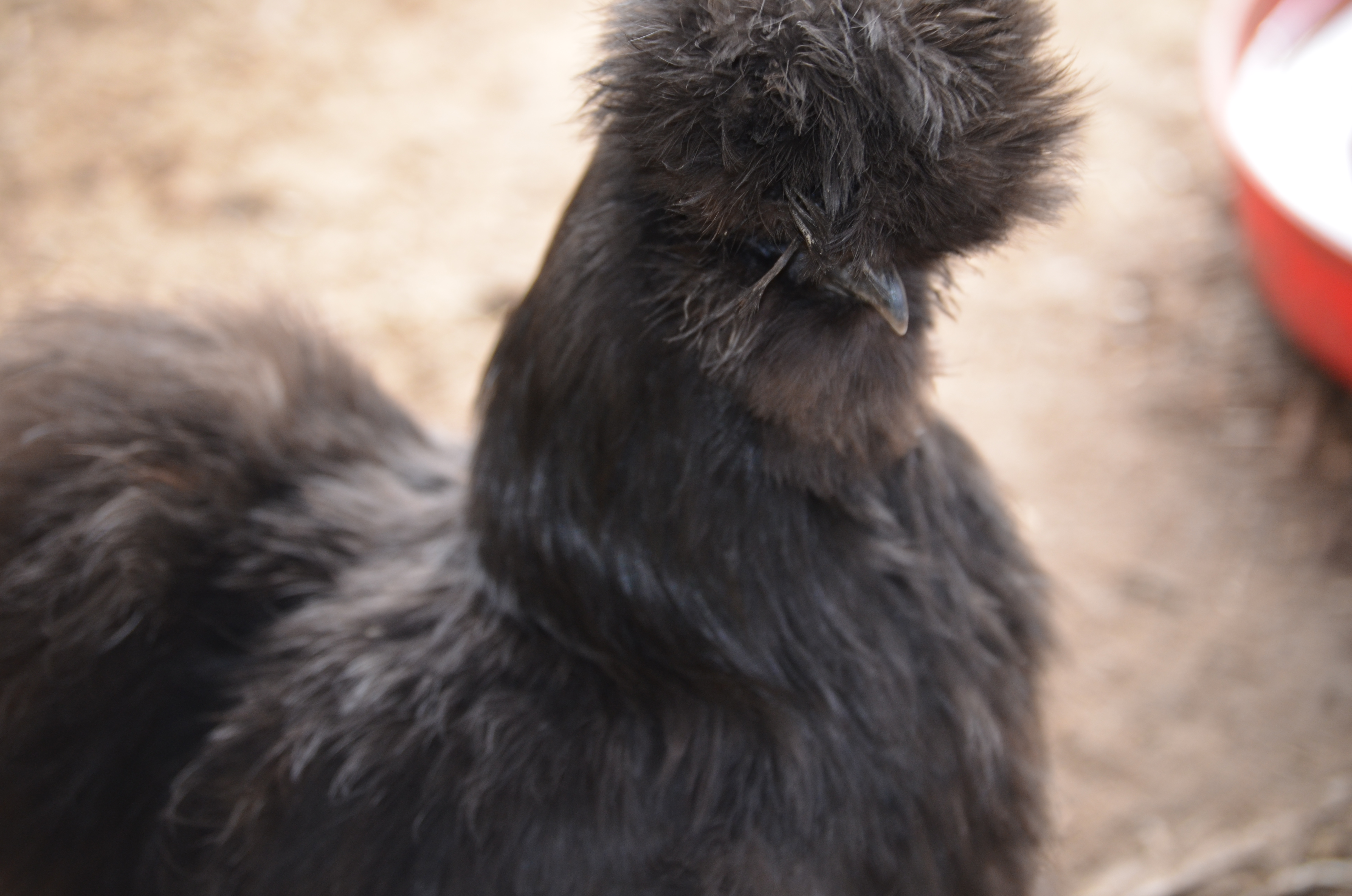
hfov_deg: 15.2
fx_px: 5059
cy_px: 448
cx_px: 676
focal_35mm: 135
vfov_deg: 10.1
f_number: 4.5
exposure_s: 1/80
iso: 400
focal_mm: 90
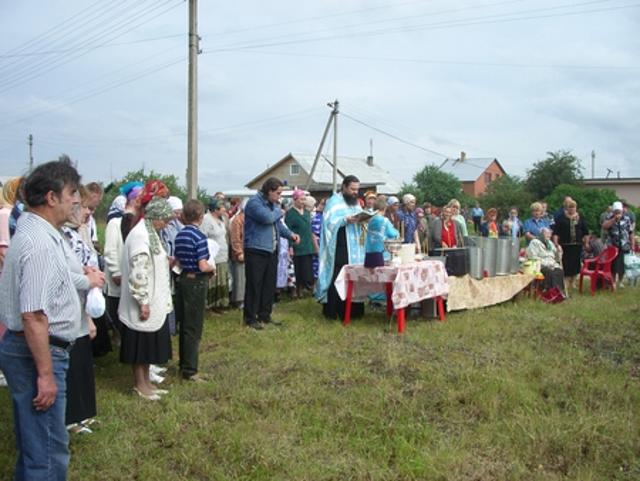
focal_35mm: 35
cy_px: 240
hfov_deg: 52.6
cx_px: 320
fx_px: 647
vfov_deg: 40.7
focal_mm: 5.8
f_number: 4.3
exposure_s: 1/400
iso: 80
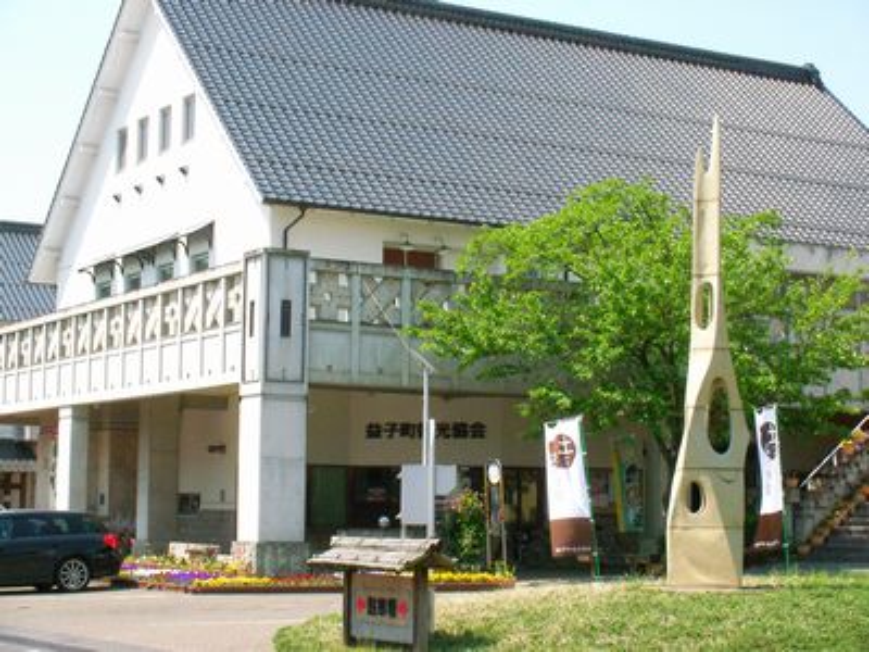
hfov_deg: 24.7
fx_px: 1983
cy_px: 326
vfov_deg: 18.7
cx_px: 434
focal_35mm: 79
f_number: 5.9
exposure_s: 1/673
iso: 400
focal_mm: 12.1
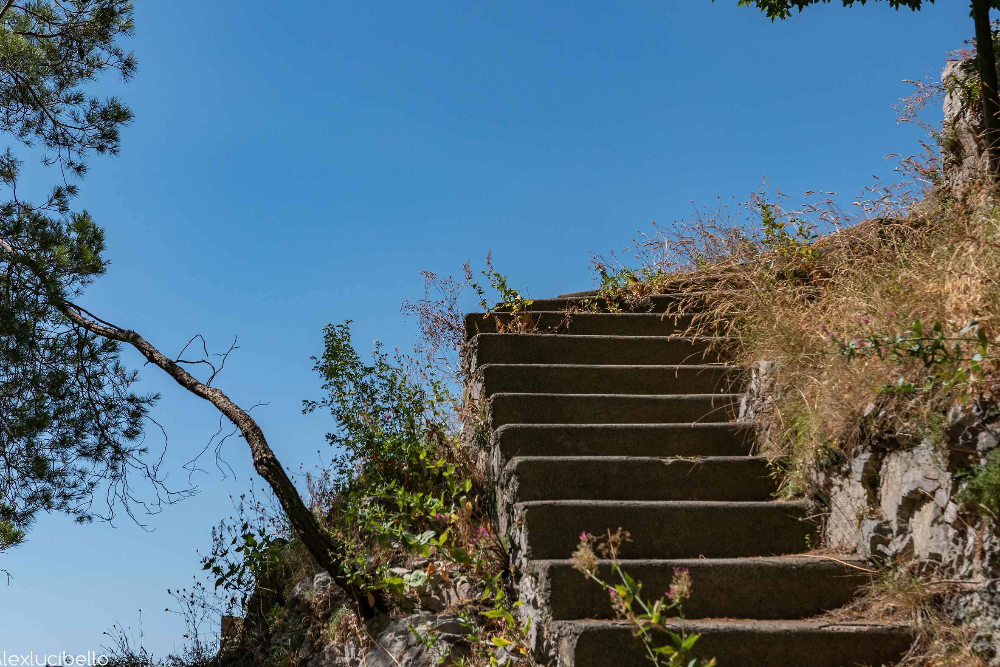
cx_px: 492
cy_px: 335
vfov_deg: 25.3
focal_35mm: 54
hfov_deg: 37.2
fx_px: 1486
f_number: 8
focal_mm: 35
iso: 100
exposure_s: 1/640
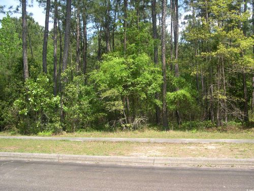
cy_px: 96
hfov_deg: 49.0
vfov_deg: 37.7
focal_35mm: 38
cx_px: 127
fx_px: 279
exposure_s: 1/454
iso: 100
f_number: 2.8
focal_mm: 8
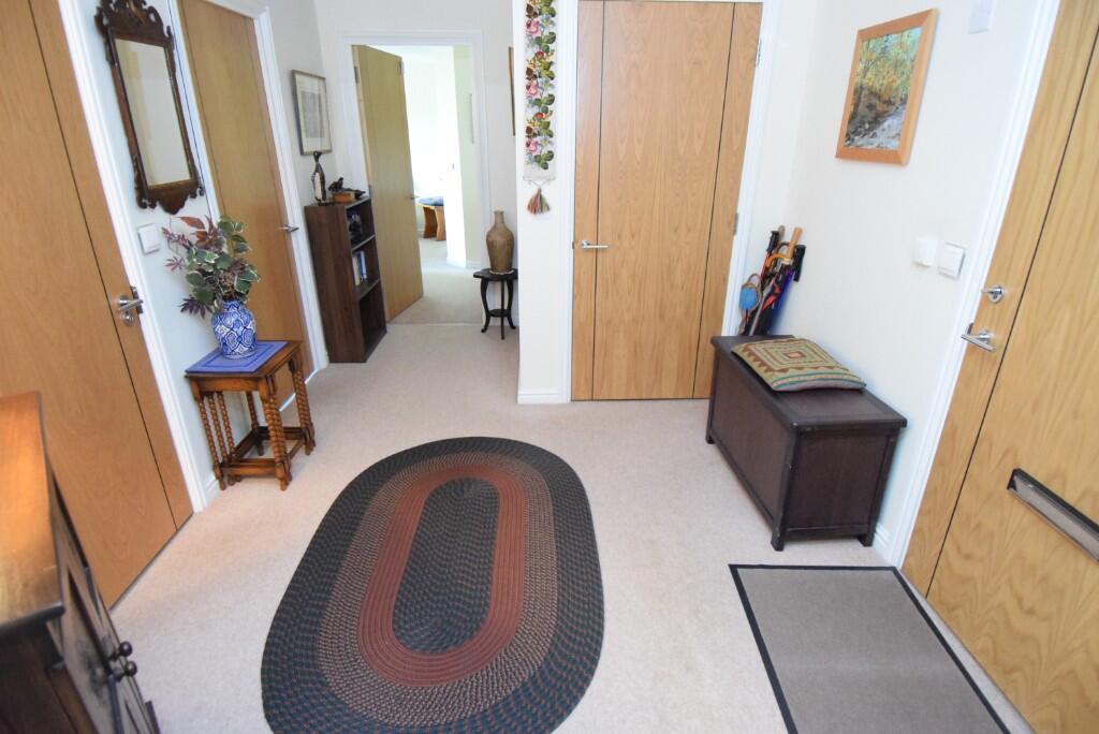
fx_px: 550
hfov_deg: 90.0
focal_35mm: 18
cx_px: 550
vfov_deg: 67.5
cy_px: 367
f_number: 4
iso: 6400
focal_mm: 12
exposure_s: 1/40
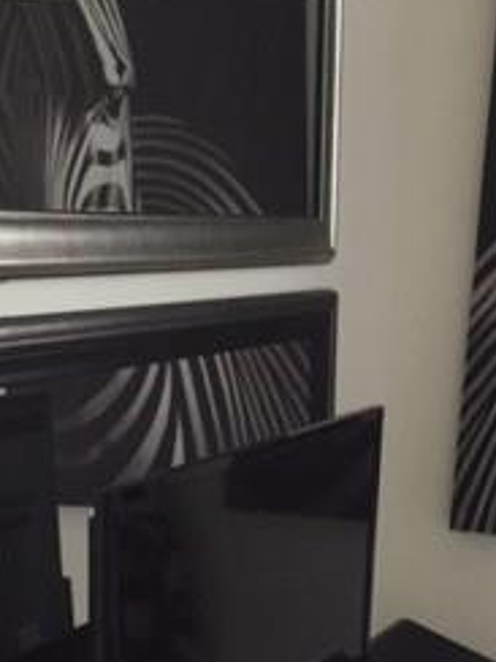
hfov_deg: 19.4
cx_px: 214
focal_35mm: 76
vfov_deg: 24.0
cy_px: 724
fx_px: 1452
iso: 40
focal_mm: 4.15
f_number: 2.2
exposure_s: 1/33
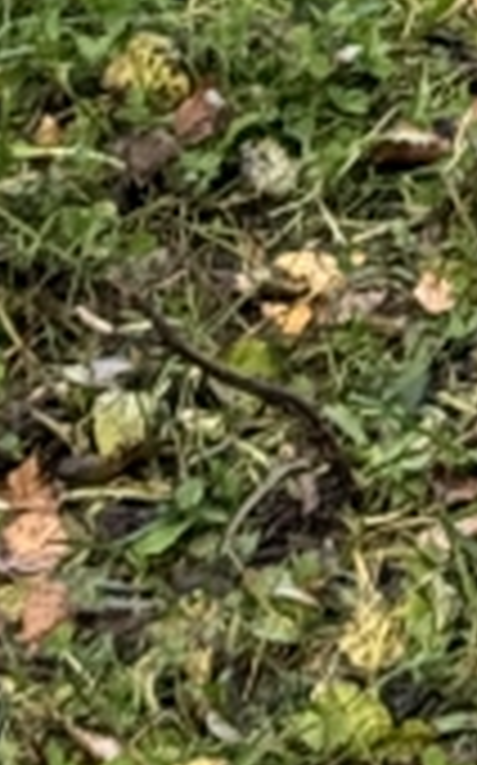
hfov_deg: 3.9
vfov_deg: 6.1
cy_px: -1305
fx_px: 6751
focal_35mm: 324
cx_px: 1701
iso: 50
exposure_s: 1/126
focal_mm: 6.76
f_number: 1.78
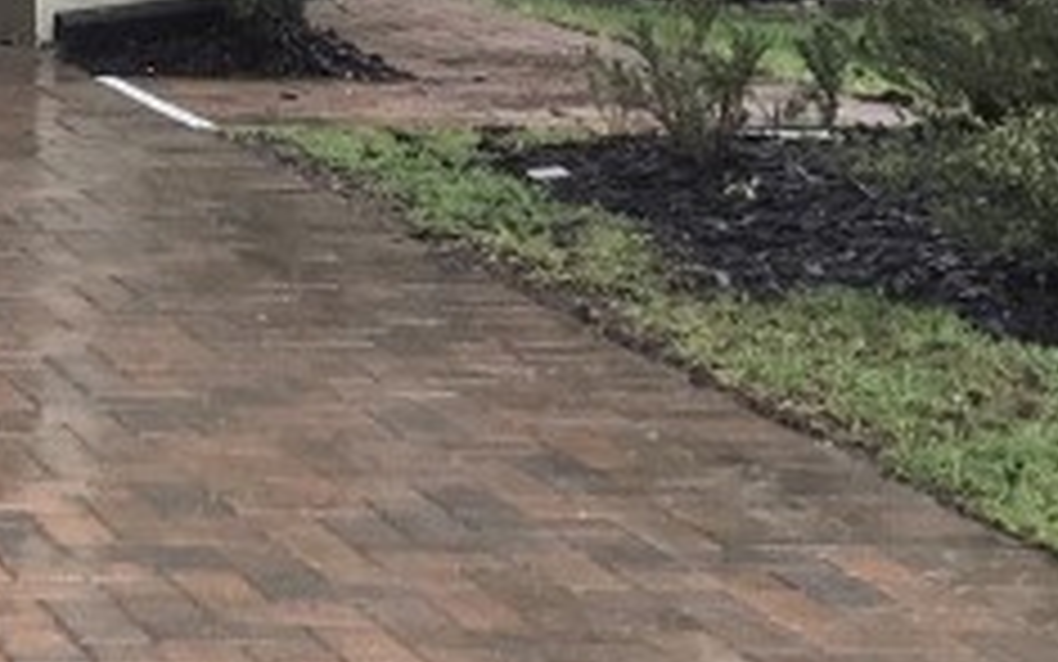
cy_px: -590
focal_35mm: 134
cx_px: -851
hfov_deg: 13.9
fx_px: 3865
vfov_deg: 9.3
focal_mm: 4.15
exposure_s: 1/60
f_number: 2.2
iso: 32
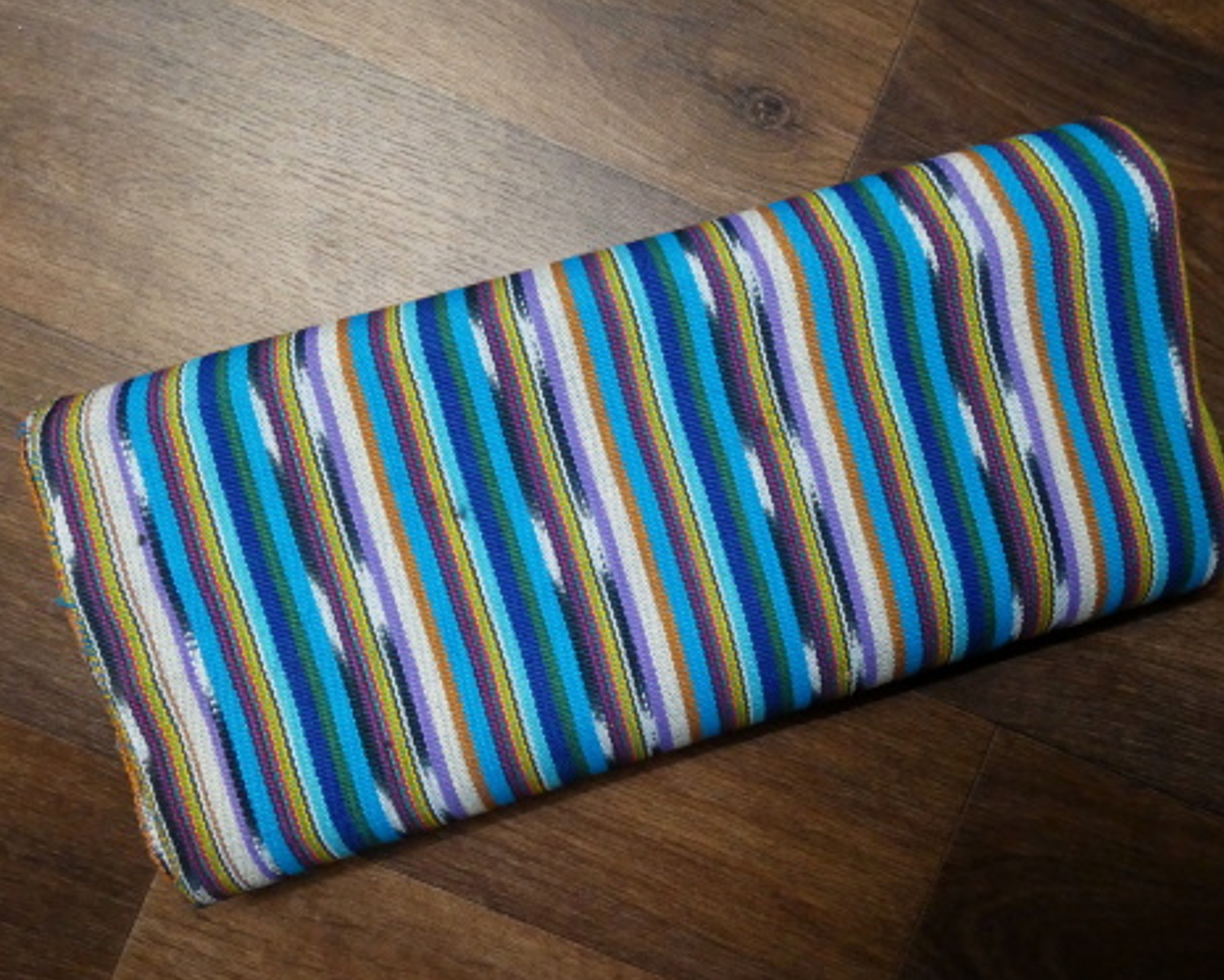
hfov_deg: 77.6
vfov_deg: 65.5
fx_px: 761
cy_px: 491
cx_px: 642
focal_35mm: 21
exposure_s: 1/125
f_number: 2.8
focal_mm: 3.6
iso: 800
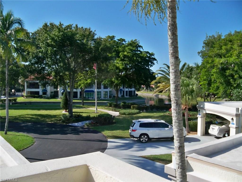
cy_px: 91
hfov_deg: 52.6
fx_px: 245
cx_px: 121
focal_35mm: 35
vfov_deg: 40.7
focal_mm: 6.2
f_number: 3.5
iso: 80
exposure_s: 1/640
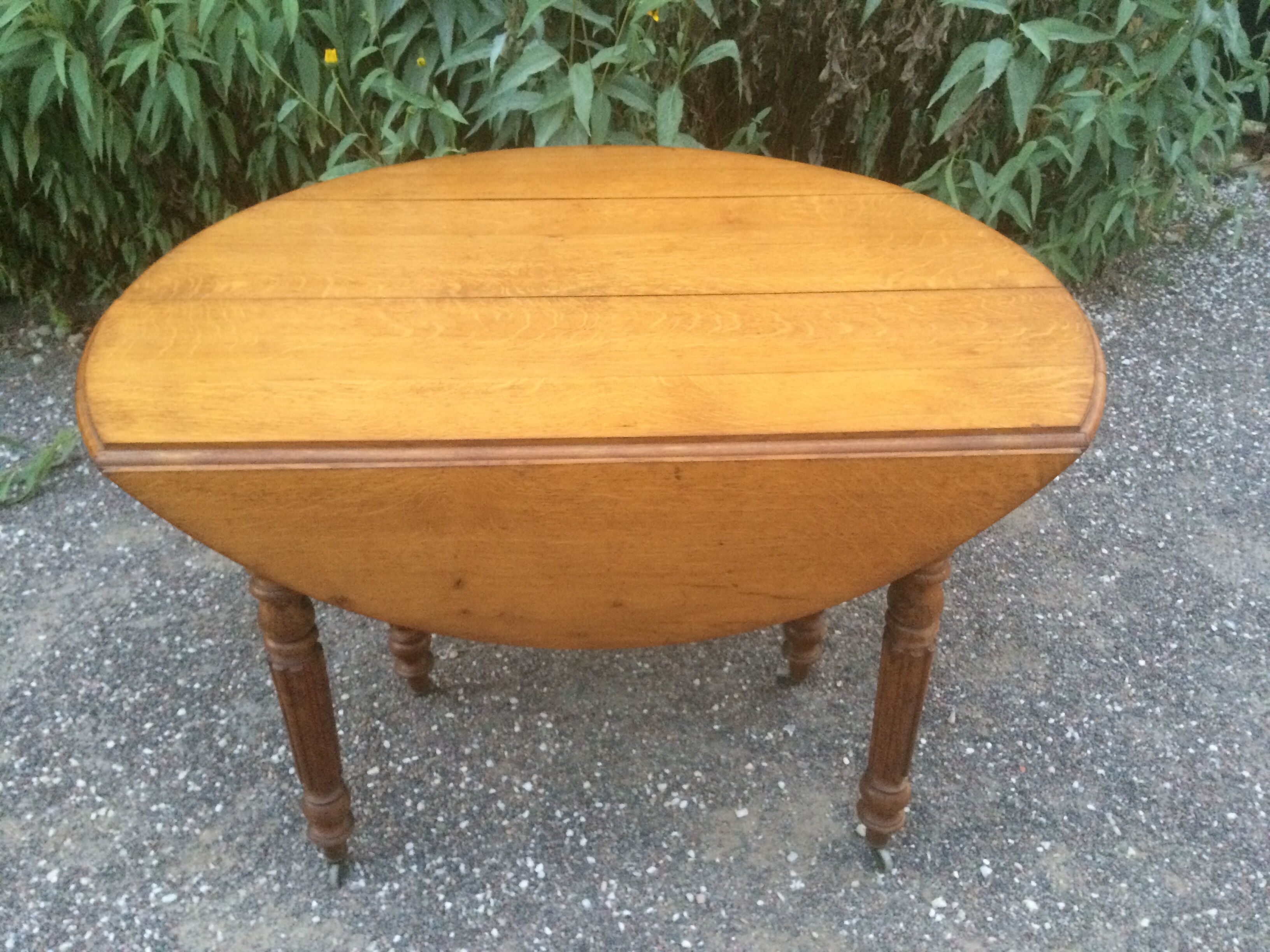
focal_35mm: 29
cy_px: 476
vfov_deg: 48.2
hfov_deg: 61.7
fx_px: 1064
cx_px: 635
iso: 250
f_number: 2.2
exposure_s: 1/17
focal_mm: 4.15
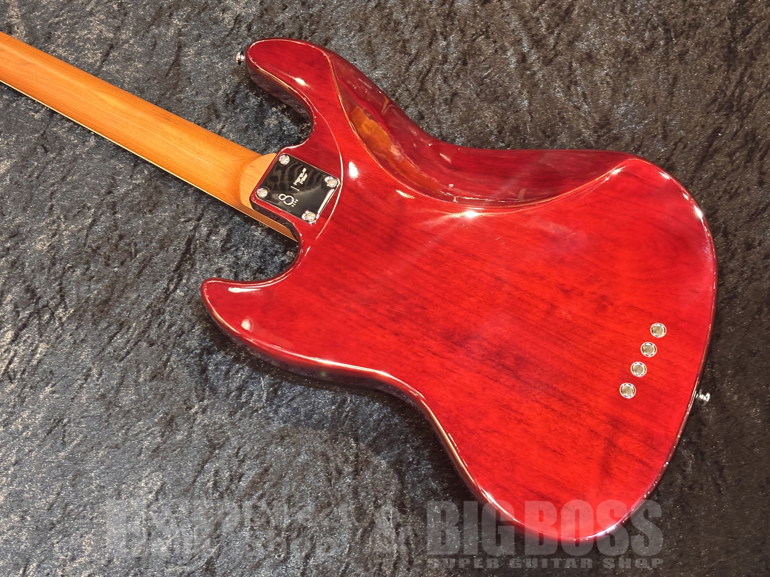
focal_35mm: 52
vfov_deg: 28.0
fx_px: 1157
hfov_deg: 36.8
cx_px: 385
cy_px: 288
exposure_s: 1/24
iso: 320
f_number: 1.6
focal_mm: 5.96
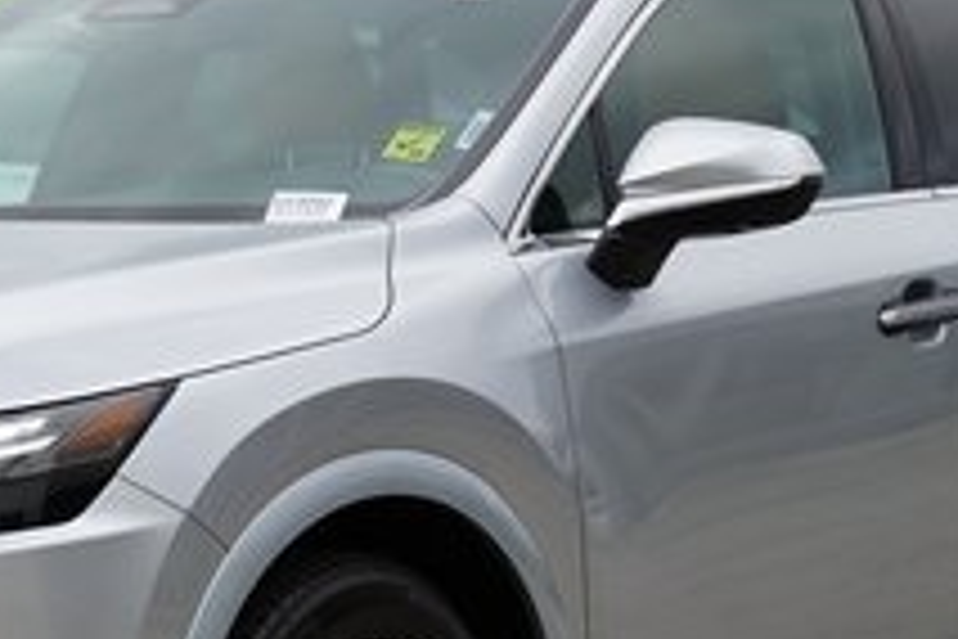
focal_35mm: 228
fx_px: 6067
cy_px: 403
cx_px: 193
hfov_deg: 9.0
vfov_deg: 6.0
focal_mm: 76
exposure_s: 1/100
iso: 100
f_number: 7.1
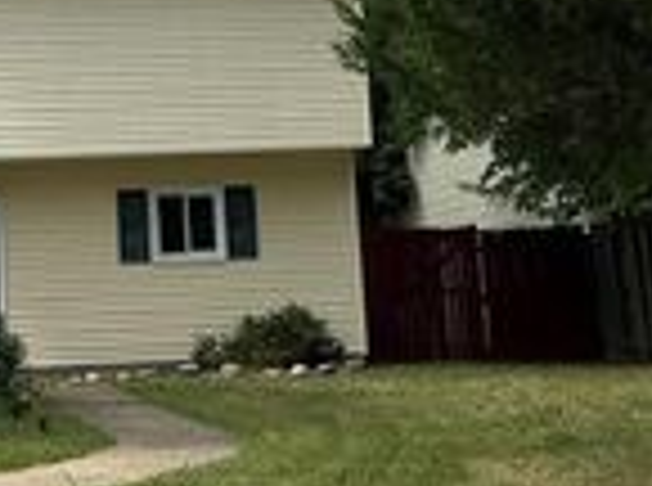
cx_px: 90
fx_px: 1559
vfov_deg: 17.6
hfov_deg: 23.1
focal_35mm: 83
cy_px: 124
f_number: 1.78
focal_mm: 6.86
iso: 80
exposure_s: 1/3247
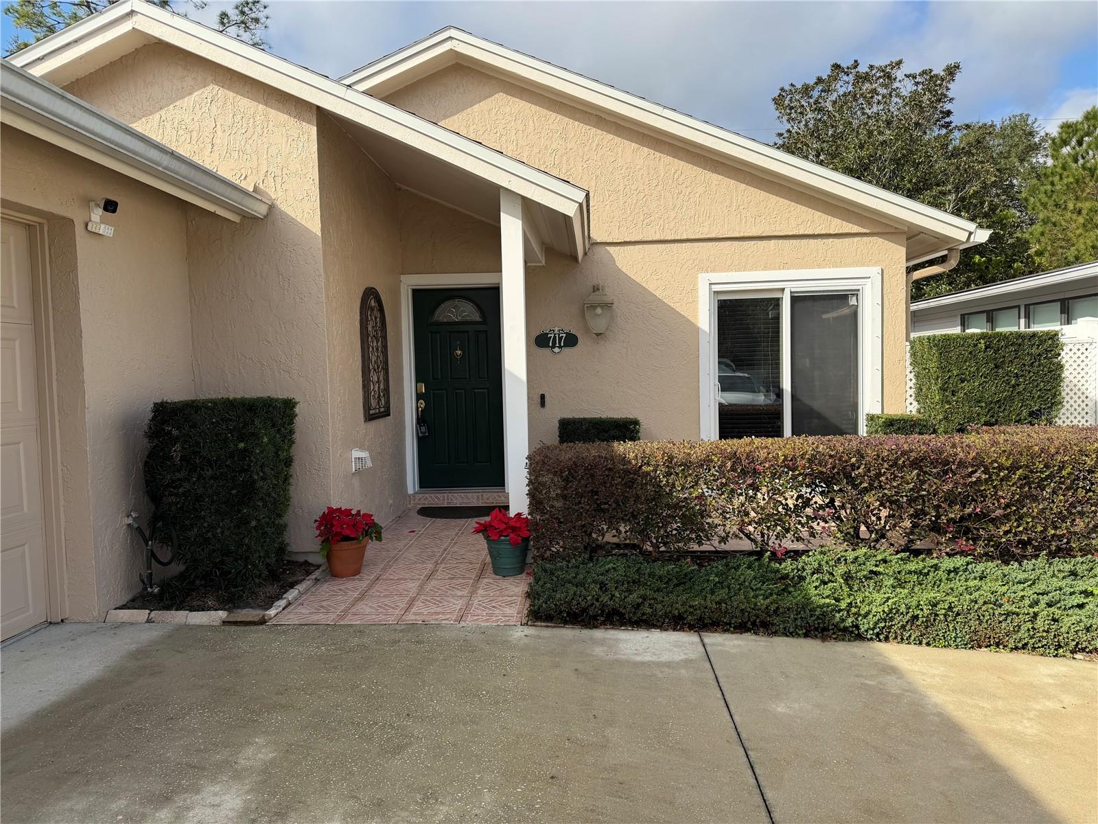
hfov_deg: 71.6
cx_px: 549
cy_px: 412
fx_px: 761
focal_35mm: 24
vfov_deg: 56.8
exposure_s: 1/2525
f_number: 1.78
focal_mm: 6.76
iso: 80
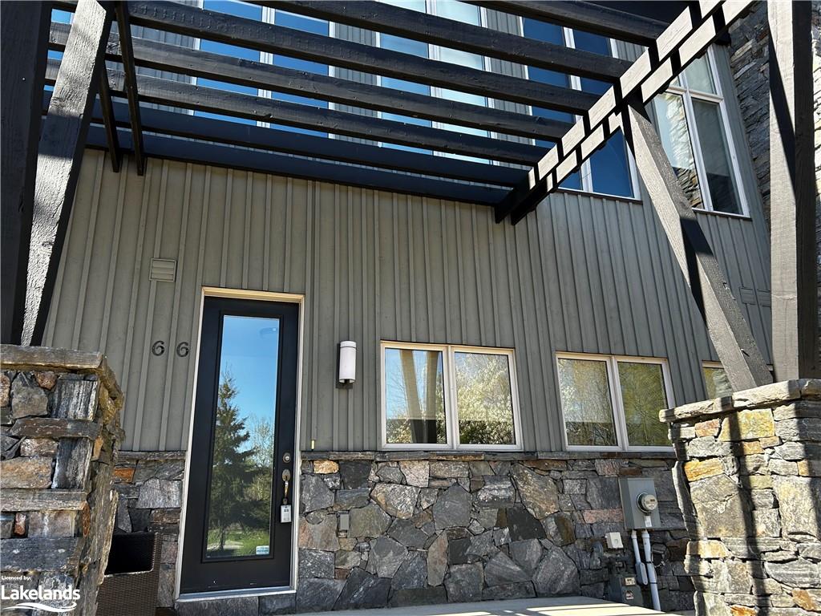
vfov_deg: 53.1
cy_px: 308
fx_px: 617
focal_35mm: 26
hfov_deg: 67.3
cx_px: 410
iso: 50
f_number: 1.5
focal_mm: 5.7
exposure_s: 1/588
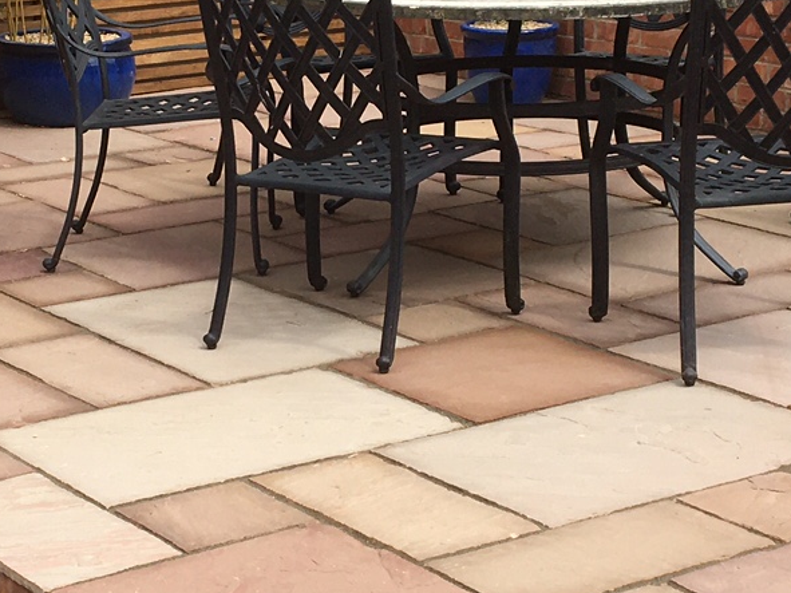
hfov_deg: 19.8
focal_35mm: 99
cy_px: 289
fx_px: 2262
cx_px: 296
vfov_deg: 14.9
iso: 25
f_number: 2.2
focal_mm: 4.15
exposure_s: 1/1261
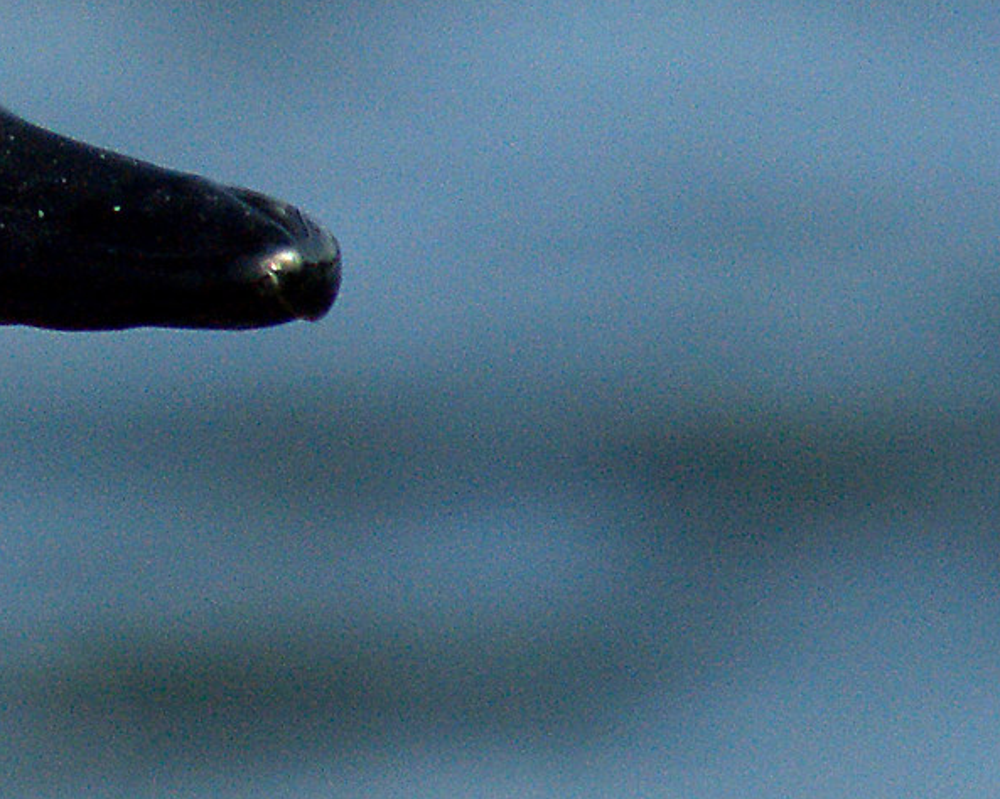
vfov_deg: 0.9
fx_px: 50534
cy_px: 4
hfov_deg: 1.1
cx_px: -587
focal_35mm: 1708
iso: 400
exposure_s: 1/1000
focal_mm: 300
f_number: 11
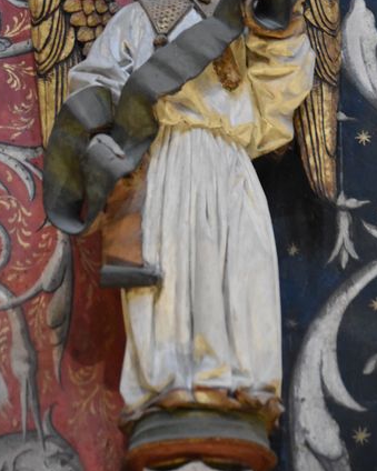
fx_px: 3080
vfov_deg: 8.7
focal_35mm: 221
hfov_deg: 7.0
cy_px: 117
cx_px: 196
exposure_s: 1/125
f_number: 4.5
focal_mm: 95
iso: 5000
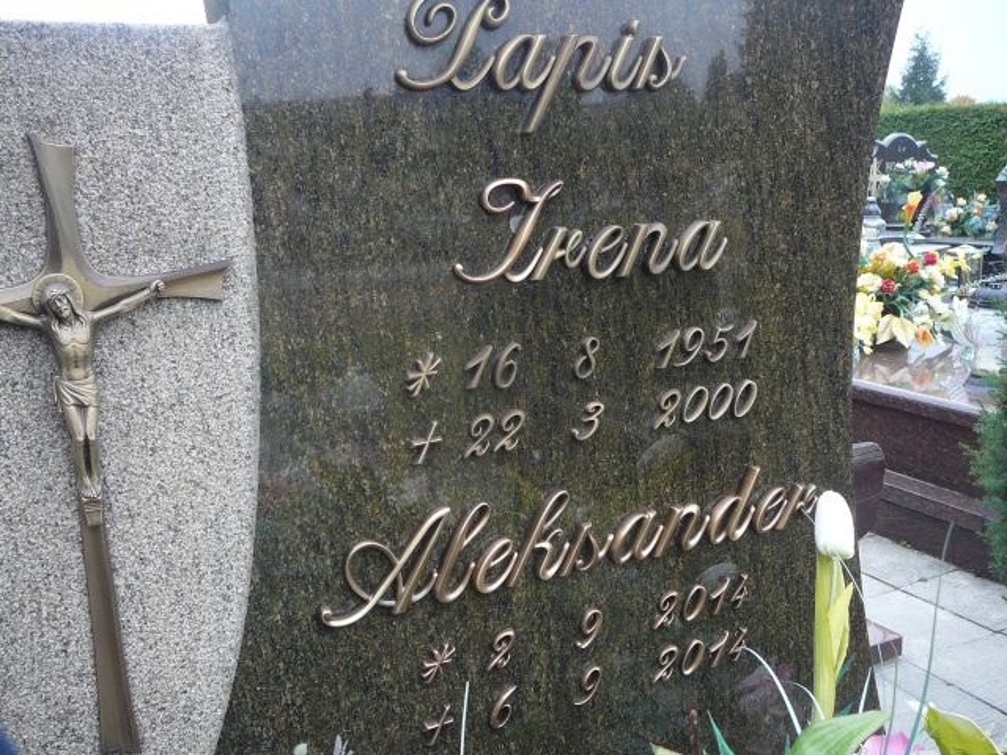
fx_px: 1018
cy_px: 378
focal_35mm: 35
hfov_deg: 52.6
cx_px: 504
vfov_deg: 40.7
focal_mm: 5.2
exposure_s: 1/60
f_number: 2.8
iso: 100
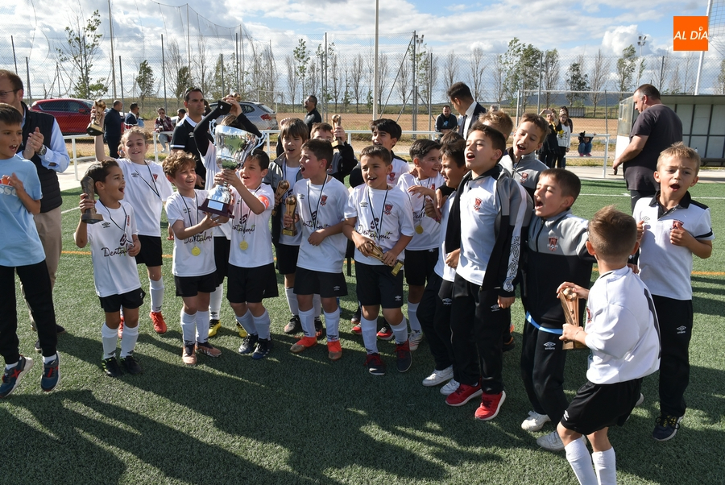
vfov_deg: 48.0
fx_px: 544
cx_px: 362
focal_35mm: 27
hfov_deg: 67.3
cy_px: 242
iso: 200
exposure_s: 1/320
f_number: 9
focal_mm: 18
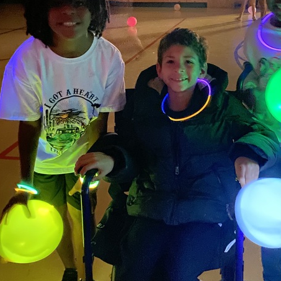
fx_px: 478
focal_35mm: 52
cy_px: 113
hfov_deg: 32.6
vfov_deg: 32.7
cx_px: 177
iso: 1250
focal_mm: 4.25
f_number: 1.8
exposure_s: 1/4
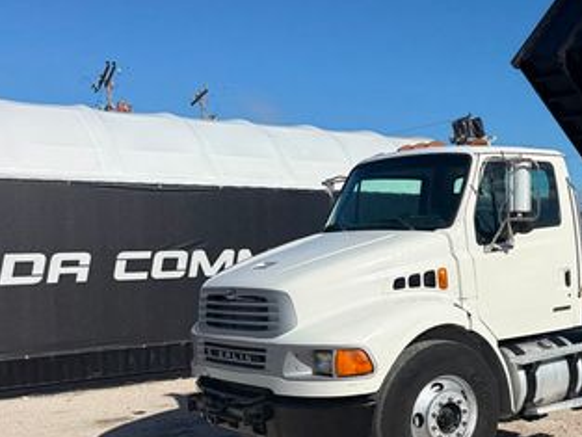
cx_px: 580
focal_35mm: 49
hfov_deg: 35.3
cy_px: 260
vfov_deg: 29.6
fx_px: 824
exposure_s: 1/10309
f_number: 1.78
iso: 80
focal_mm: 6.76
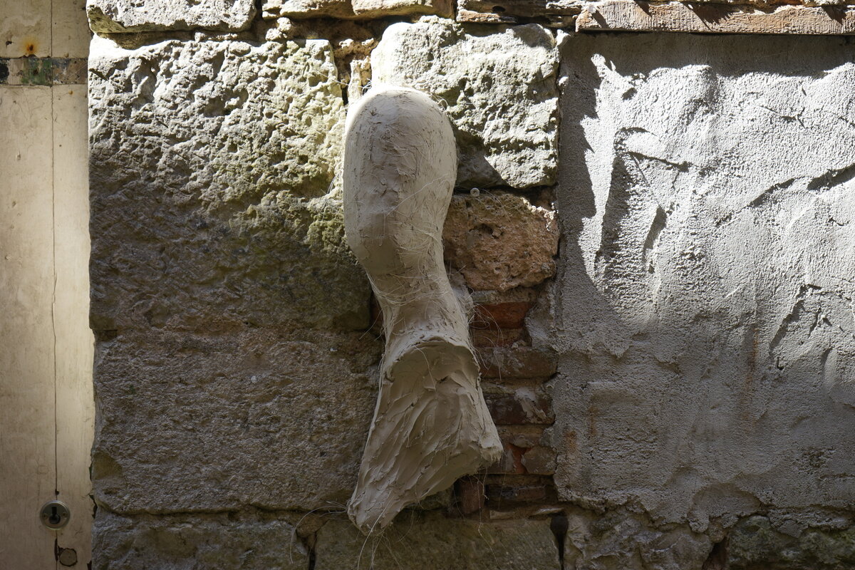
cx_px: 428
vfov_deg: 19.5
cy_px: 285
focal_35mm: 70
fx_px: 1662
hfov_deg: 28.8
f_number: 5.6
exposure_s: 1/80
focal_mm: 70
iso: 125
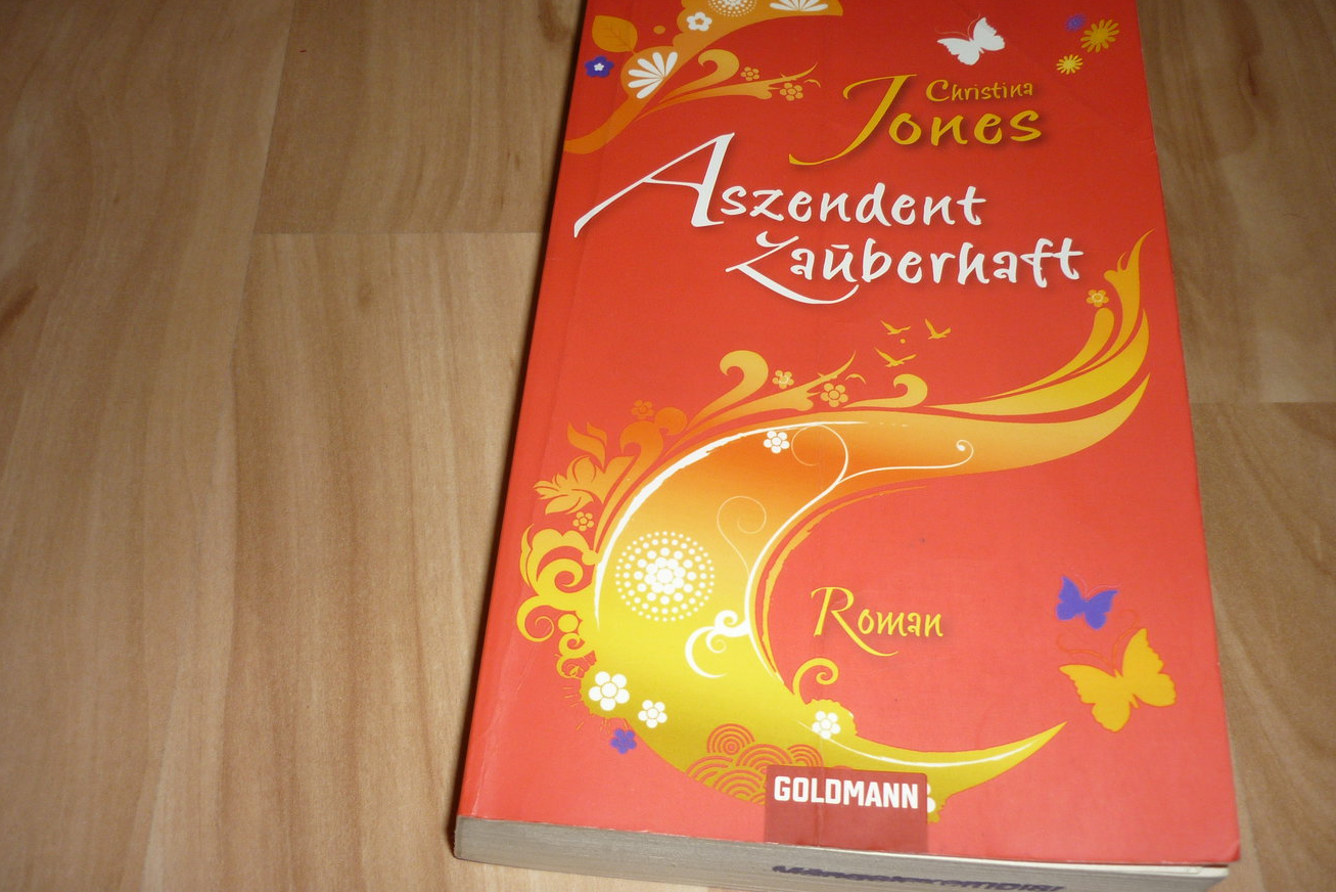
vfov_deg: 37.9
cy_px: 477
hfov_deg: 54.4
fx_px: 1299
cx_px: 660
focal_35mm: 35
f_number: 2.8
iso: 100
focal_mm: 5.5
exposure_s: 1/30
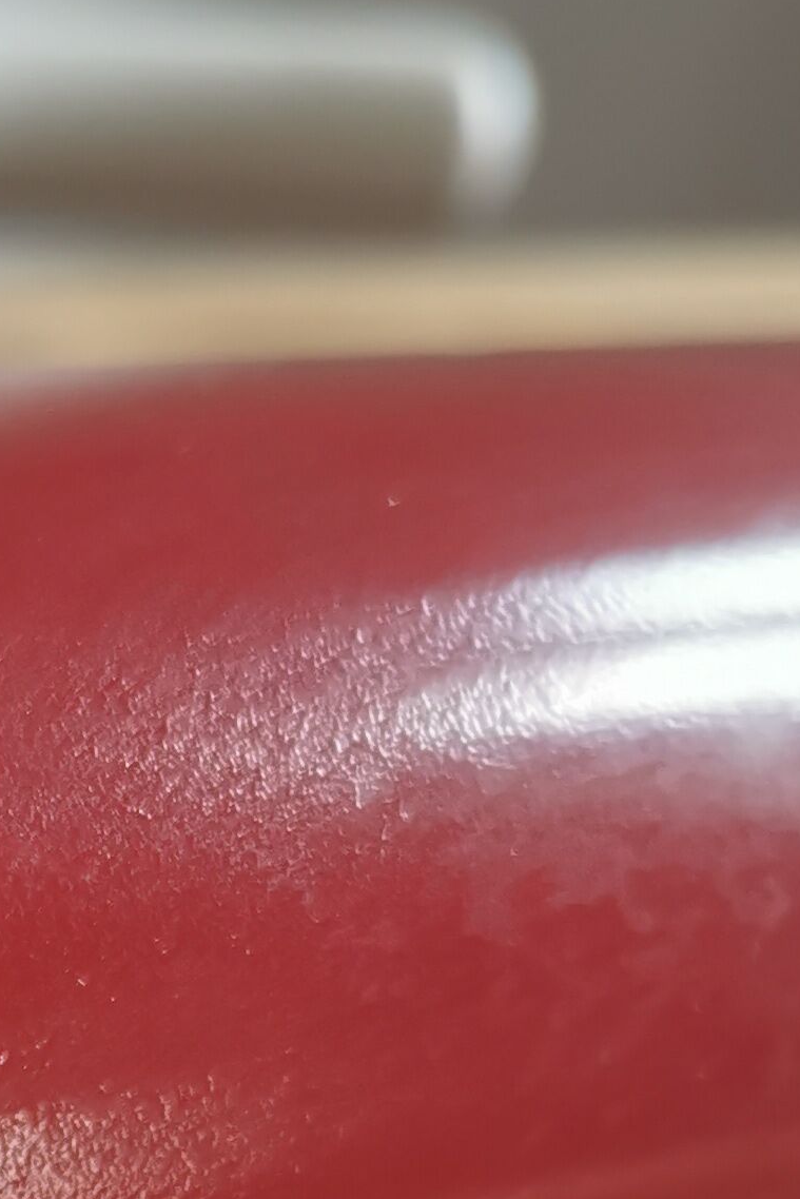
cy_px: 1690
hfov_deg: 13.8
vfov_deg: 20.1
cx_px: -578
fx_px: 2999
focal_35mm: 90
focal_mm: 5.58
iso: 100
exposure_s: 1/100
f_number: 1.8
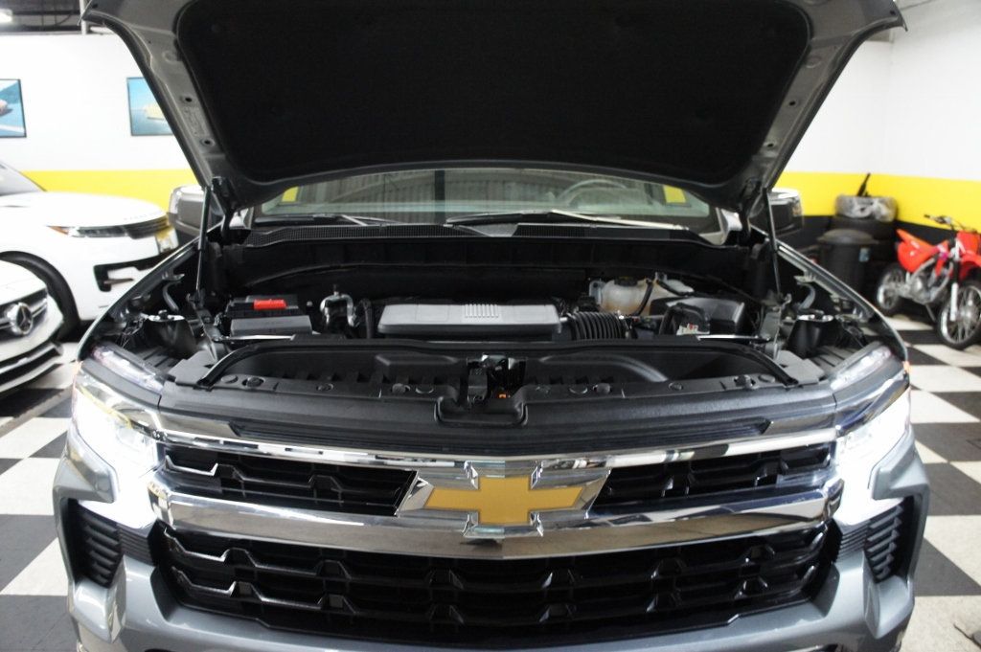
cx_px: 490
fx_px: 735
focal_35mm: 27
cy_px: 326
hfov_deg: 67.4
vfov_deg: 47.9
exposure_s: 1/60
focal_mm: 18
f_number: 3.5
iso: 1600
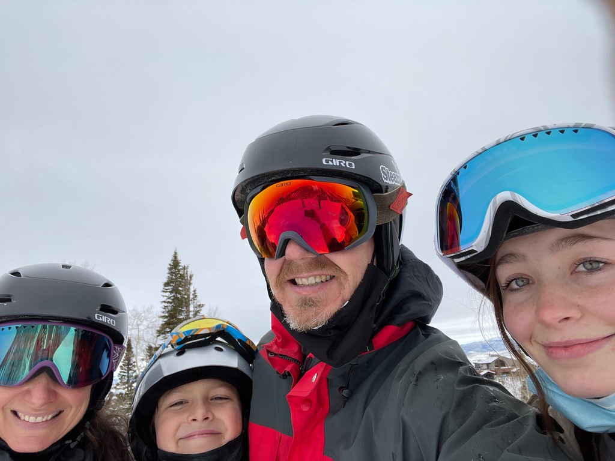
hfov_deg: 73.9
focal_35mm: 23
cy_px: 230
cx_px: 308
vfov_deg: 58.9
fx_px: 409
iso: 25
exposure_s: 1/270
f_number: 2.2
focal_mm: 2.71
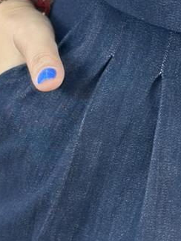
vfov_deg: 8.3
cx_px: 293
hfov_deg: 6.2
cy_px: -13
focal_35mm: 236
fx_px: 1644
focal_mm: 6.86
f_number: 1.78
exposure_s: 1/100
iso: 100
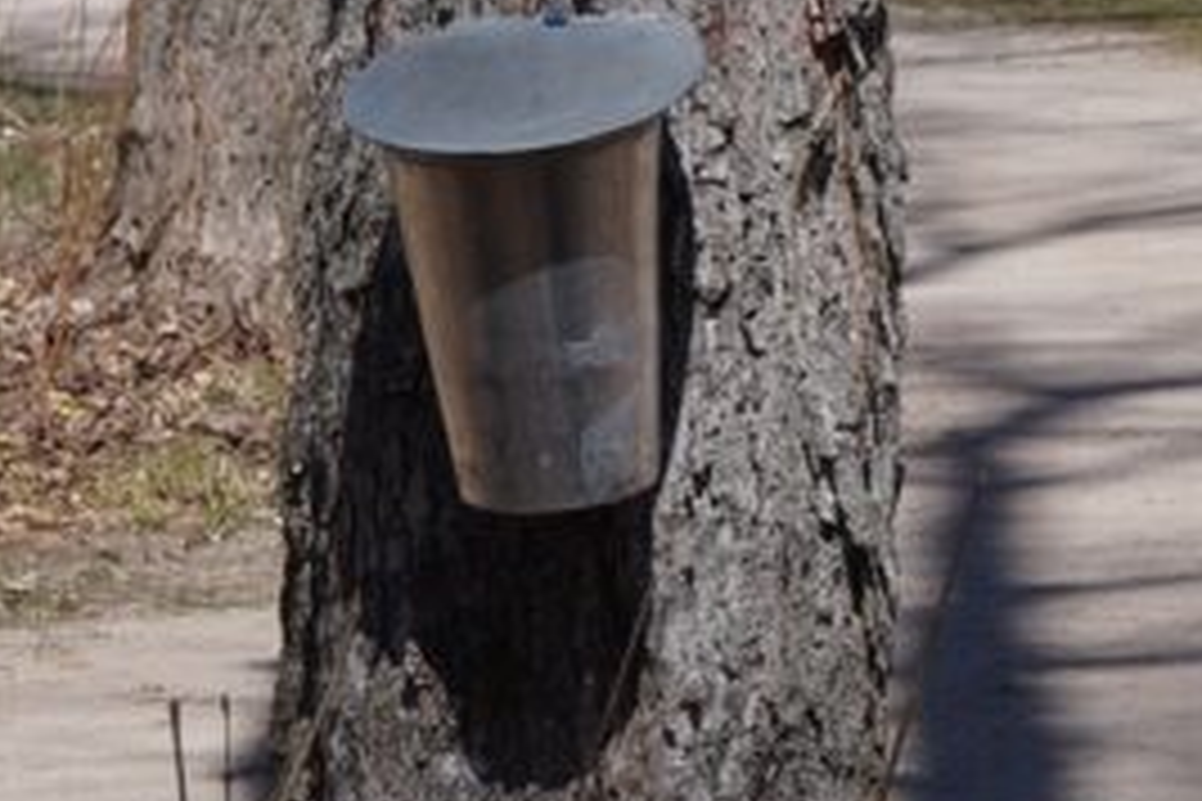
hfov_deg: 6.5
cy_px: 385
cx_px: 275
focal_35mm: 316
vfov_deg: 4.4
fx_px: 10547
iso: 100
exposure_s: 1/320
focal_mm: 55
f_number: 8
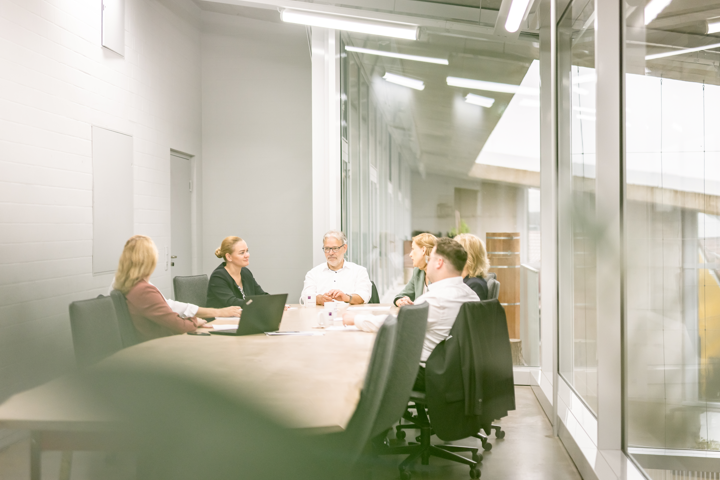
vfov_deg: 26.5
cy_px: 239
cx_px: 362
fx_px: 1020
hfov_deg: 38.9
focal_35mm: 51
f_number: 1.2
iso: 800
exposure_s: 1/400
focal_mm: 50
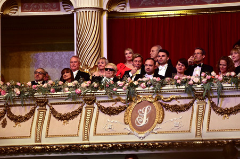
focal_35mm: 200
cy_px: 80
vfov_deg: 6.9
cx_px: 120
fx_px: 1332
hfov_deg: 10.3
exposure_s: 1/200
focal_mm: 200
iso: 8000
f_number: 2.8
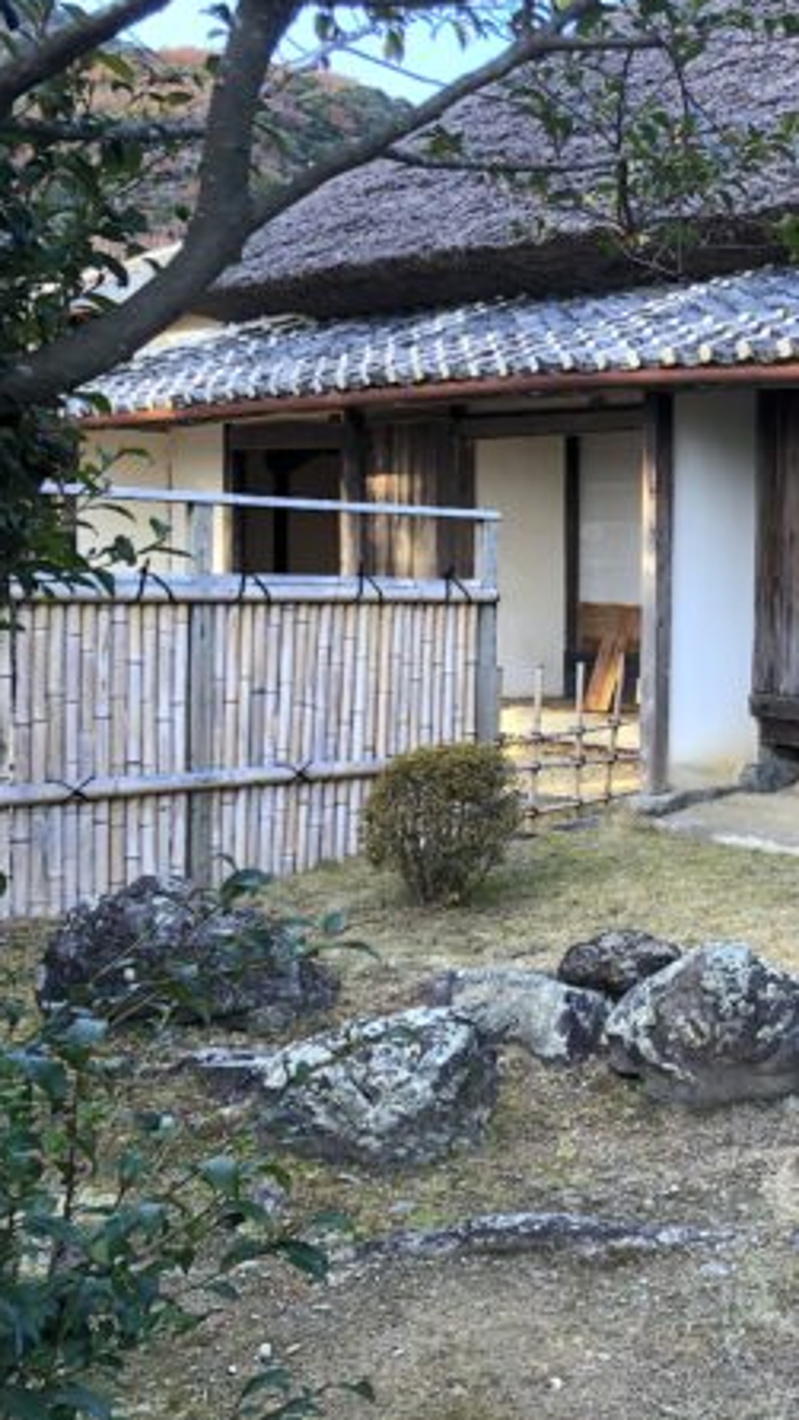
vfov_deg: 49.4
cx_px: 942
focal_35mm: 41
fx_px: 1544
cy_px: 707
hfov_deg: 26.1
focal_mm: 4
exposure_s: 1/120
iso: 32
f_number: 1.8
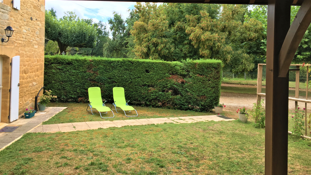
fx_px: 264
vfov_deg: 36.4
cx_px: 156
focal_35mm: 32
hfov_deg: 61.0
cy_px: 62
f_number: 2.2
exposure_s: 1/754
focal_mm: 4.15
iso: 25
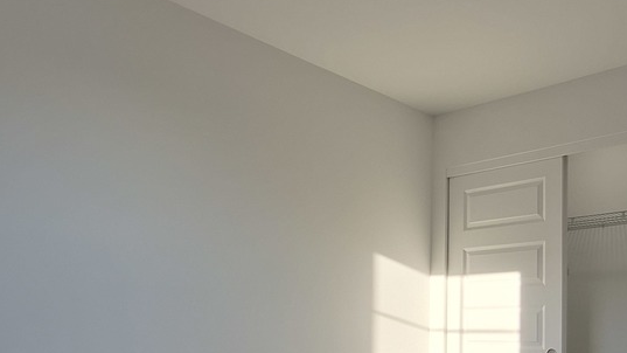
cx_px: 353
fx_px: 632
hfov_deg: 52.6
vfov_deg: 29.9
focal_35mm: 38
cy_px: 314
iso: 32
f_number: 2.2
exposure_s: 1/120
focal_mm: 1.7
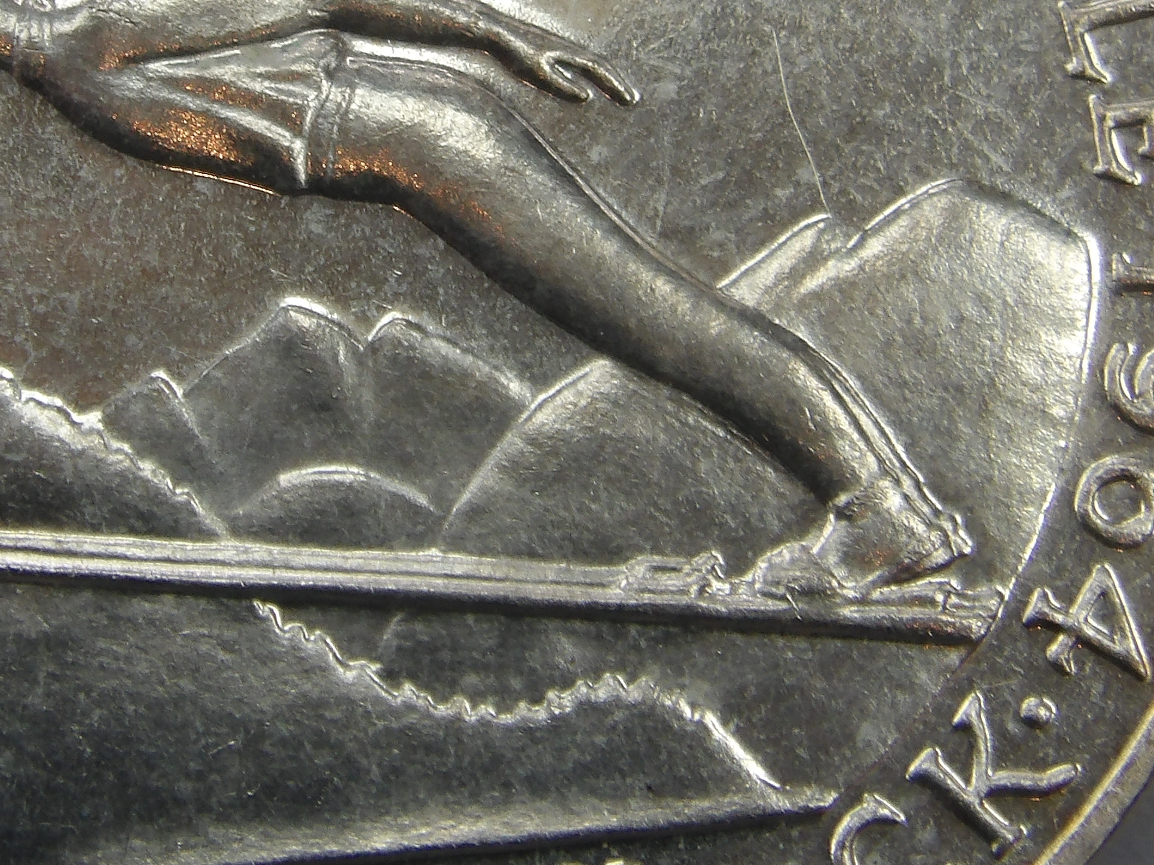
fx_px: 4567
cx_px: 336
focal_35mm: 137
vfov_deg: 10.8
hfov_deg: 14.4
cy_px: 292
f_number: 5.3
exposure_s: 1/85
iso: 100
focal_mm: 9.2
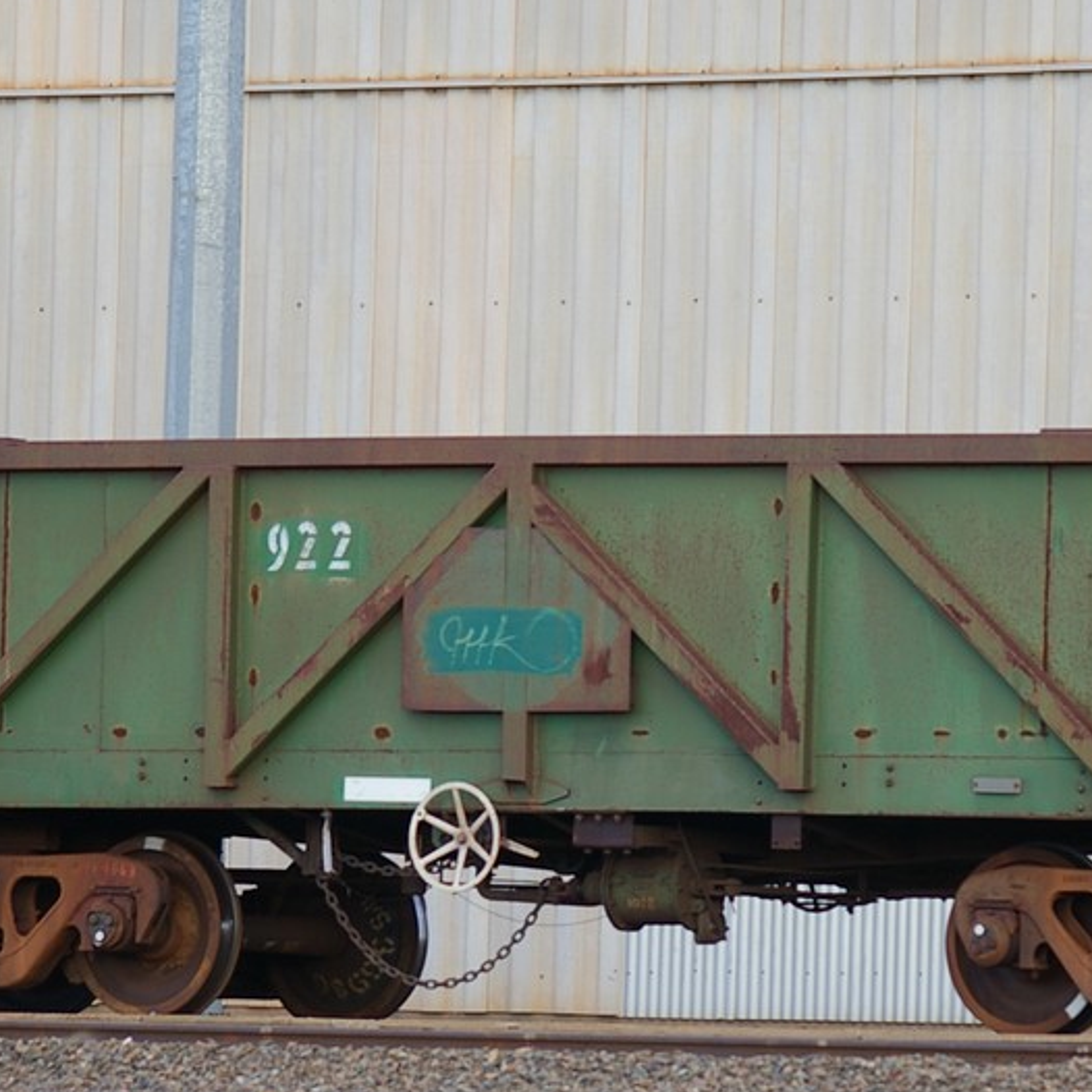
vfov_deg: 4.7
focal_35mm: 372
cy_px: 674
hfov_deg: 4.7
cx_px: 681
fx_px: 13277
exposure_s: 1/125
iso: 200
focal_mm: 120
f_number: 4.5
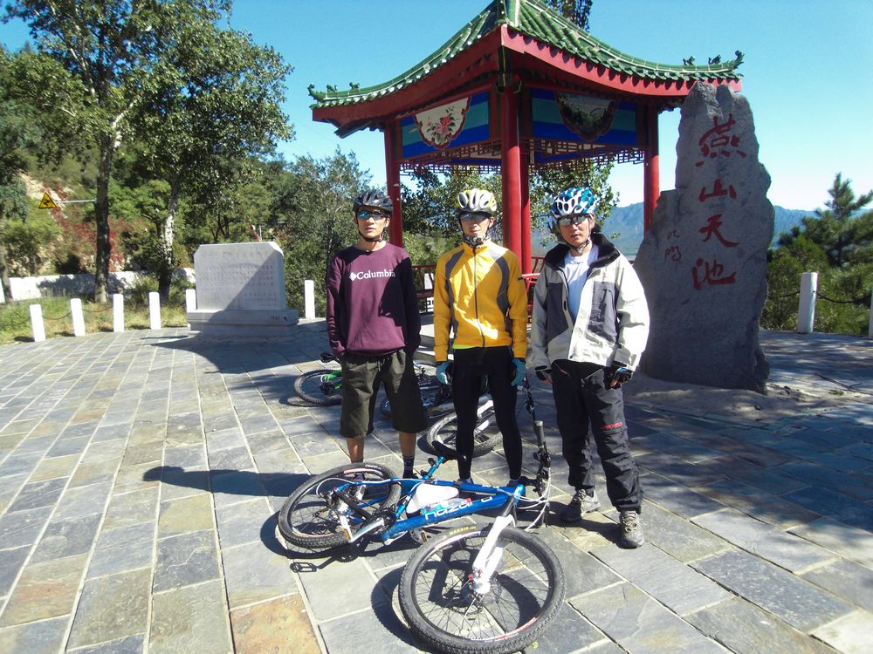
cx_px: 436
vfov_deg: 56.8
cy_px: 327
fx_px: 605
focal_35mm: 24
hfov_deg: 71.6
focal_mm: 4.3
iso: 80
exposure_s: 1/125
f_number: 7.3
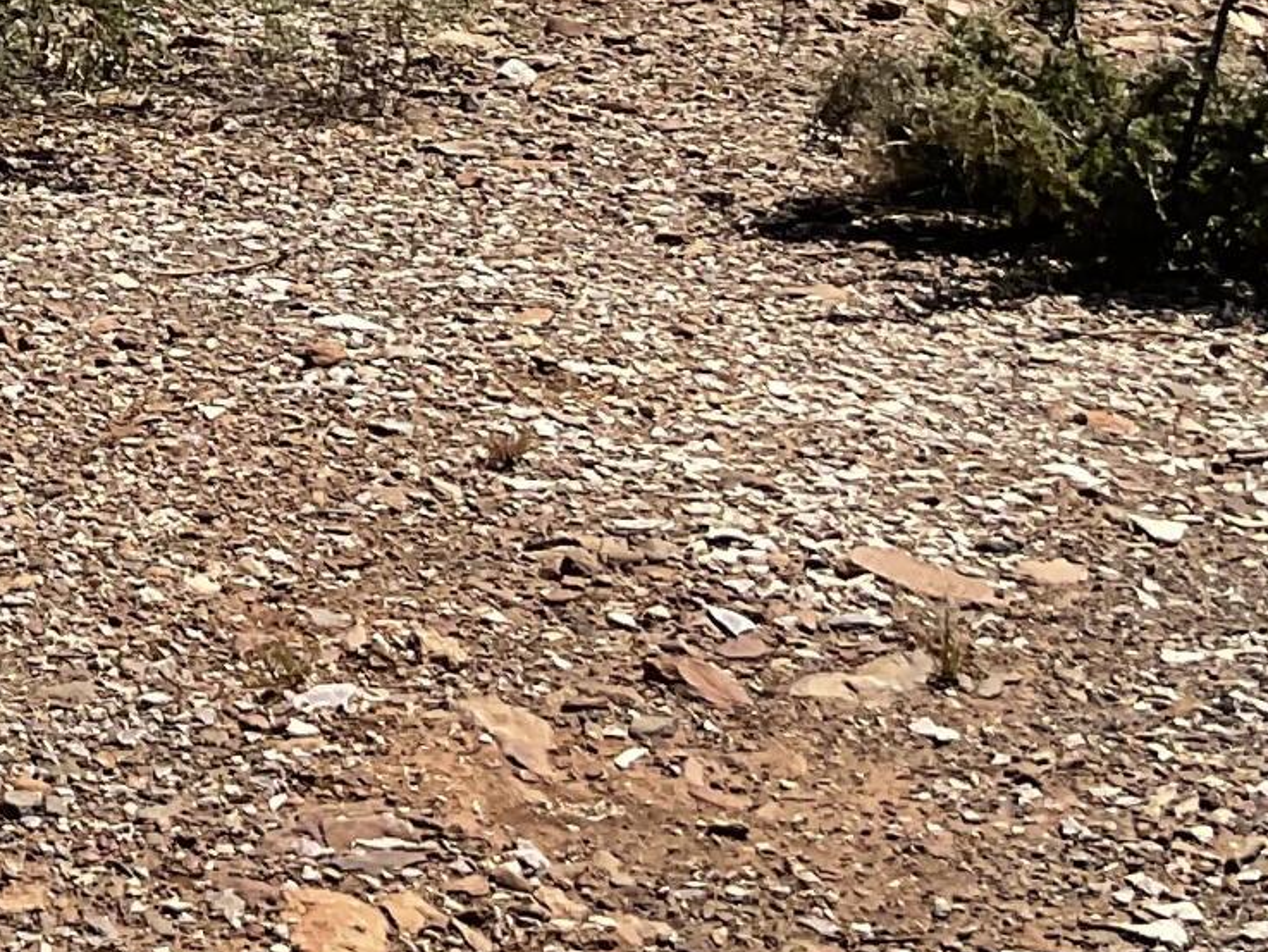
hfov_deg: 15.8
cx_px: -432
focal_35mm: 118
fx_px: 4323
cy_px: -506
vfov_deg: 12.0
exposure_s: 1/2538
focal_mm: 3
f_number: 1.8
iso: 16
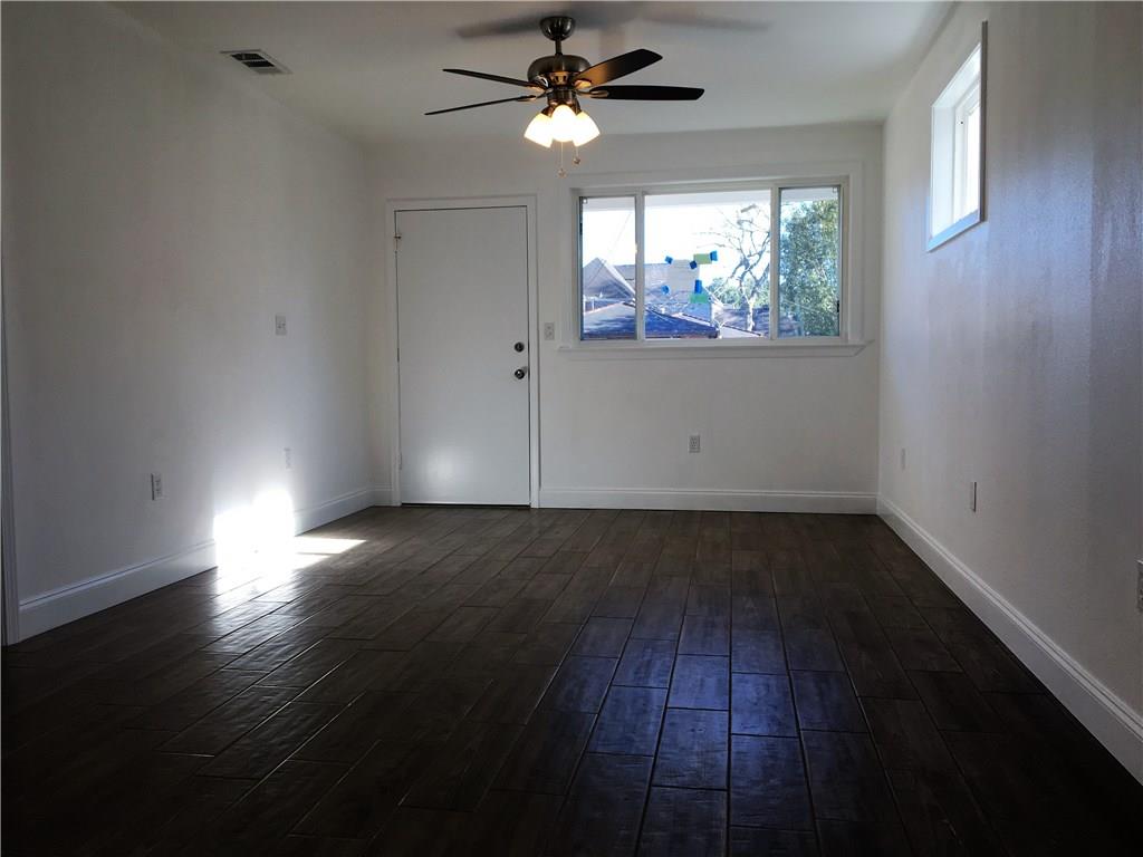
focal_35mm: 29
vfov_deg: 48.2
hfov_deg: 61.7
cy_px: 428
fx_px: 958
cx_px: 572
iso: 32
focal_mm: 4.15
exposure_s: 1/120
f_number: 2.2
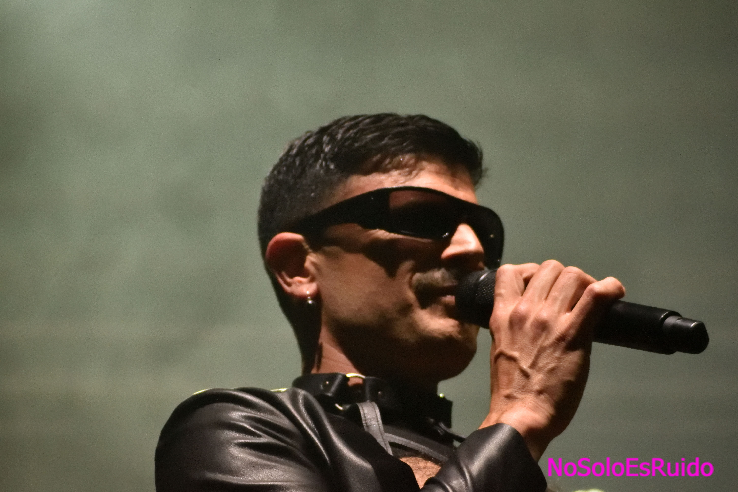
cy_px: 246
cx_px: 369
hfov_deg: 14.4
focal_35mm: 142
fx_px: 2921
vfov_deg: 9.6
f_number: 5
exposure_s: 1/160
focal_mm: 95
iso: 6400
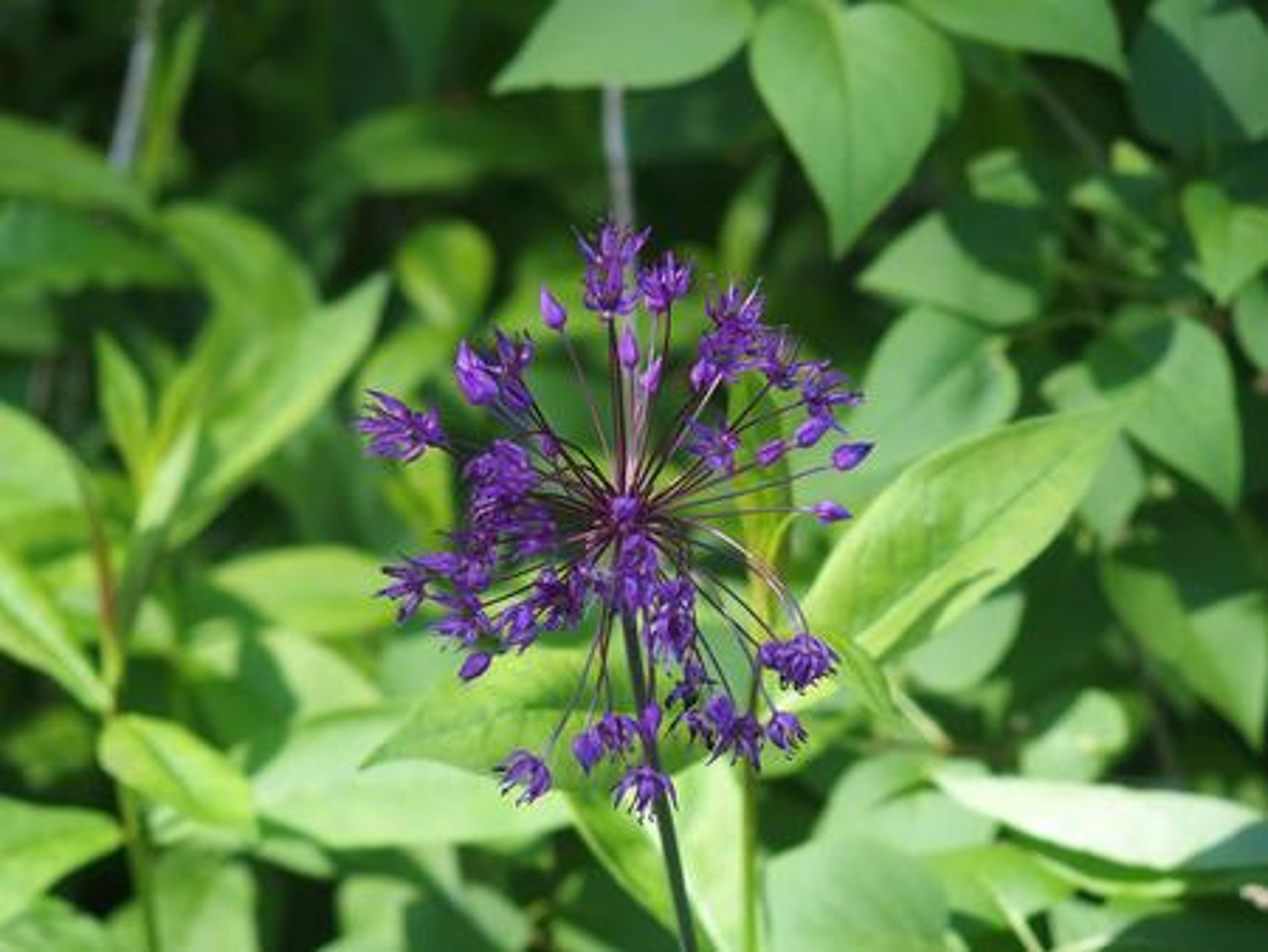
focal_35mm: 220
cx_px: 634
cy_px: 476
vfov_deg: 6.8
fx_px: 8063
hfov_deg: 9.0
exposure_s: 1/250
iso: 100
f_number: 2.8
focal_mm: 46.7
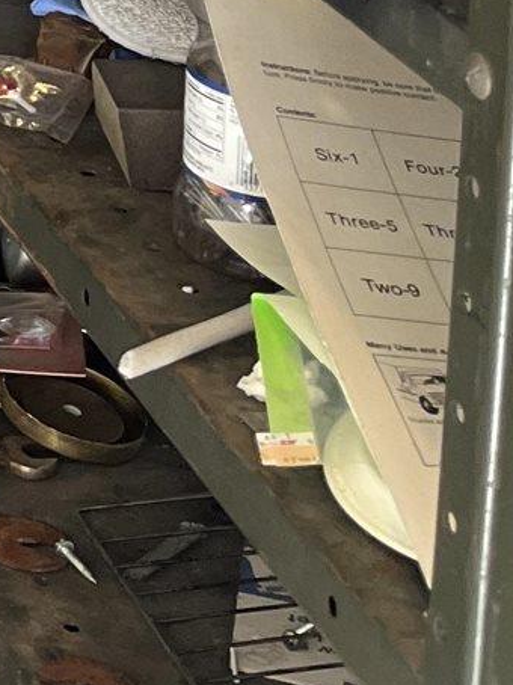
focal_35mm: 132
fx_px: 2611
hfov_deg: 9.8
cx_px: -765
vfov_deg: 12.7
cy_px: -782
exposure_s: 1/60
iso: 80
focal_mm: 5.1
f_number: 1.6
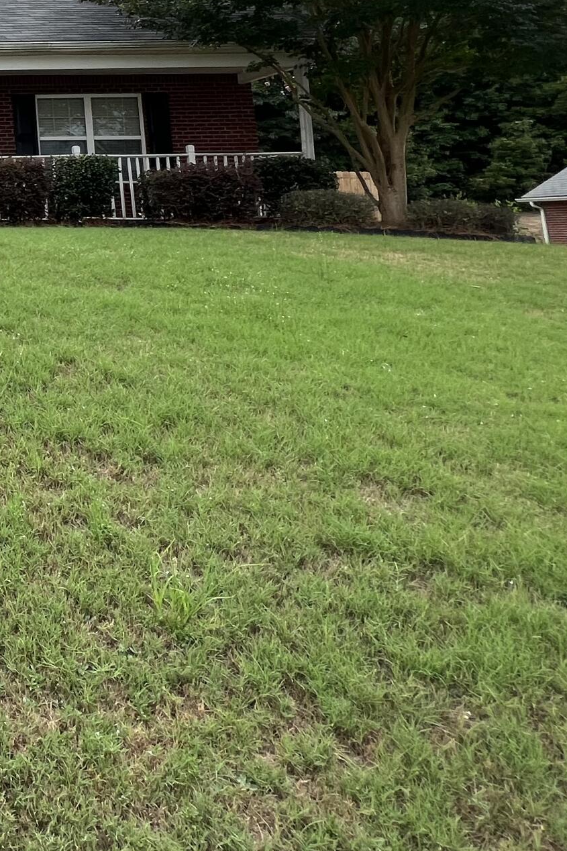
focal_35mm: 32
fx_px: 756
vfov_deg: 53.3
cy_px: 129
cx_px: -308
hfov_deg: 27.0
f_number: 1.8
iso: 32
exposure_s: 1/388
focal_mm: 1.57
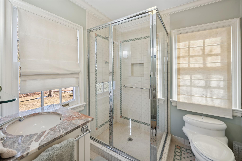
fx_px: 94
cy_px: 80
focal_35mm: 14
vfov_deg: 81.1
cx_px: 121
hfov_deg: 104.3
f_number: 13
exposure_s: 1/8
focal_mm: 14
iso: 200
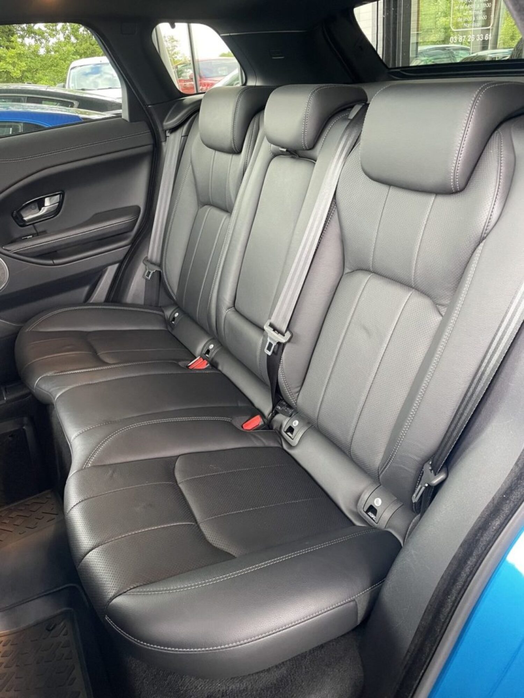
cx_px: 262
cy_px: 349
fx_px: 525
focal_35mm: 26
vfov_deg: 67.3
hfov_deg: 53.1
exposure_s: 1/60
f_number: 1.6
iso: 320
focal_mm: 4.2
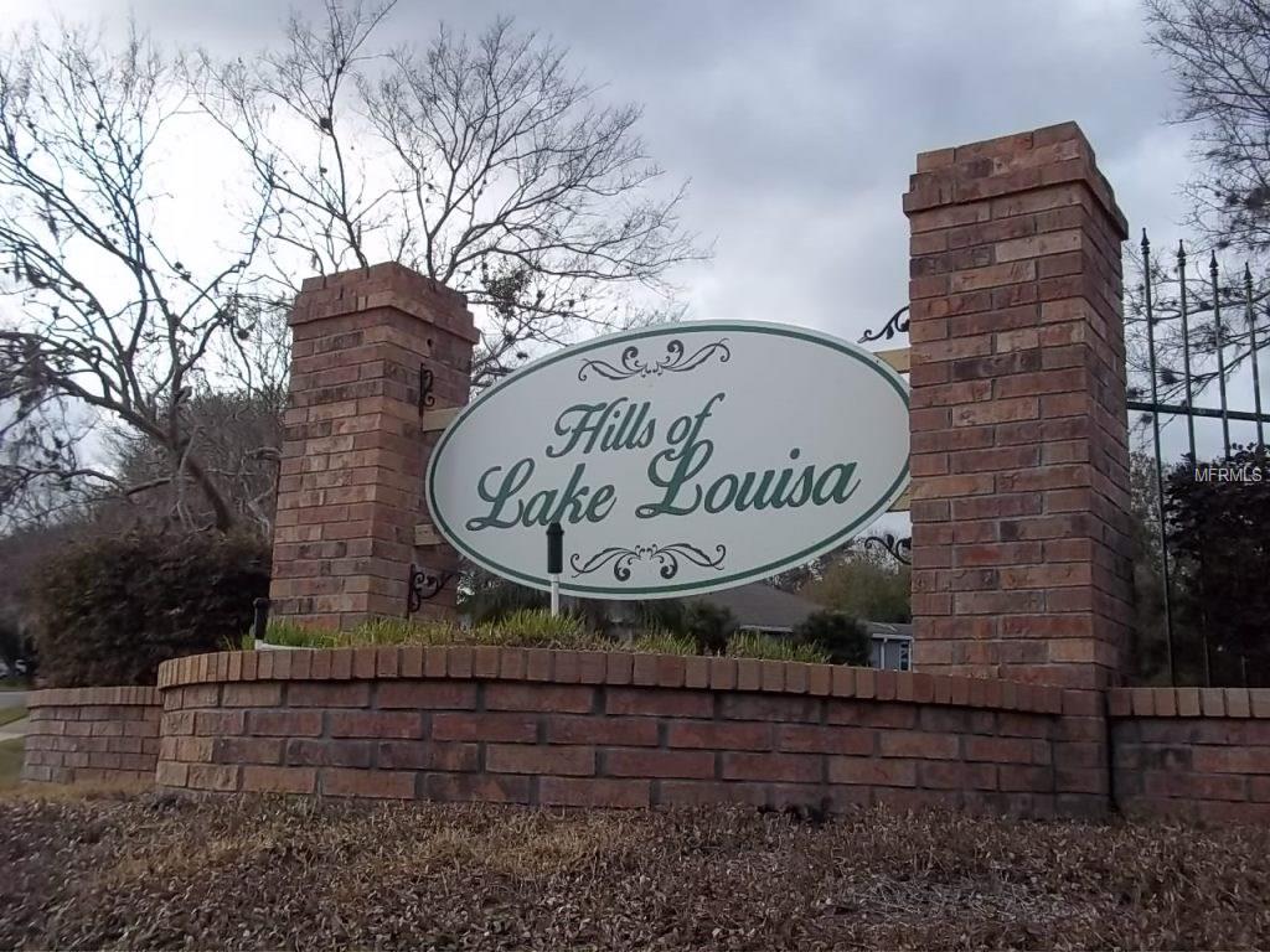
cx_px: 635
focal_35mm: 36
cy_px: 476
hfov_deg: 51.4
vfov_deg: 39.7
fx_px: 1321
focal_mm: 6.5
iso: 80
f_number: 8
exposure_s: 1/100
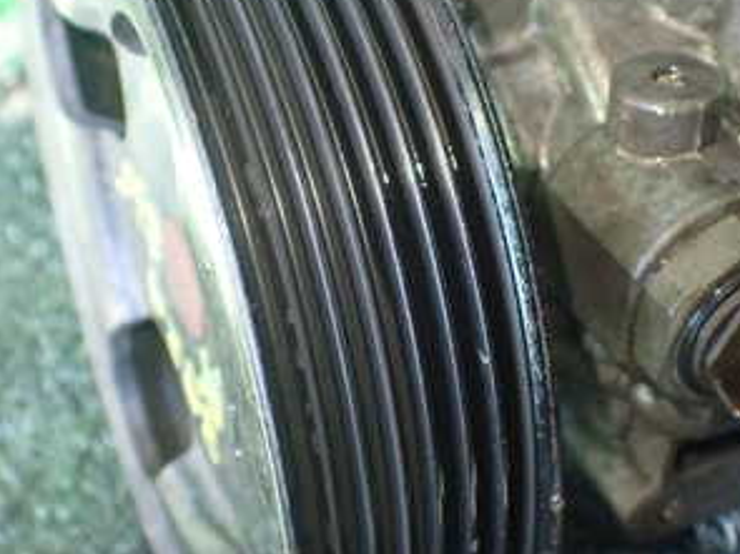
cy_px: 206
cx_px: 386
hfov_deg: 31.7
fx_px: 1303
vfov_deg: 23.9
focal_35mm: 61
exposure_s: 1/125
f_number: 2.3
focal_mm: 5.4
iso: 800
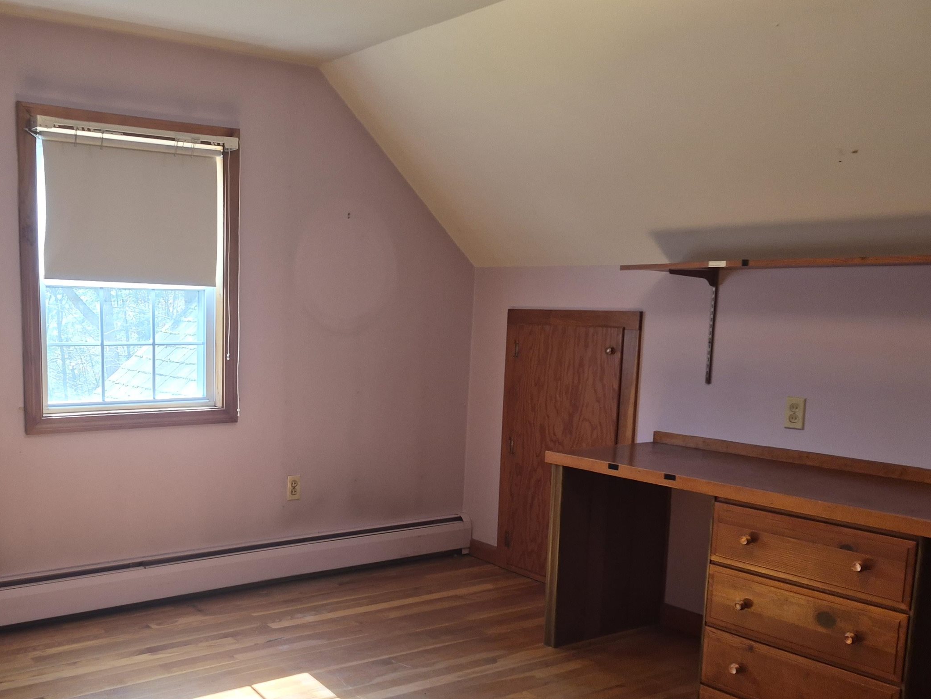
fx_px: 915
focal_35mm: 34
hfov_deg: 52.8
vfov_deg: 41.5
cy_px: 437
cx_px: 300
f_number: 1.8
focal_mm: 5.4
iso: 200
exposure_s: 1/120
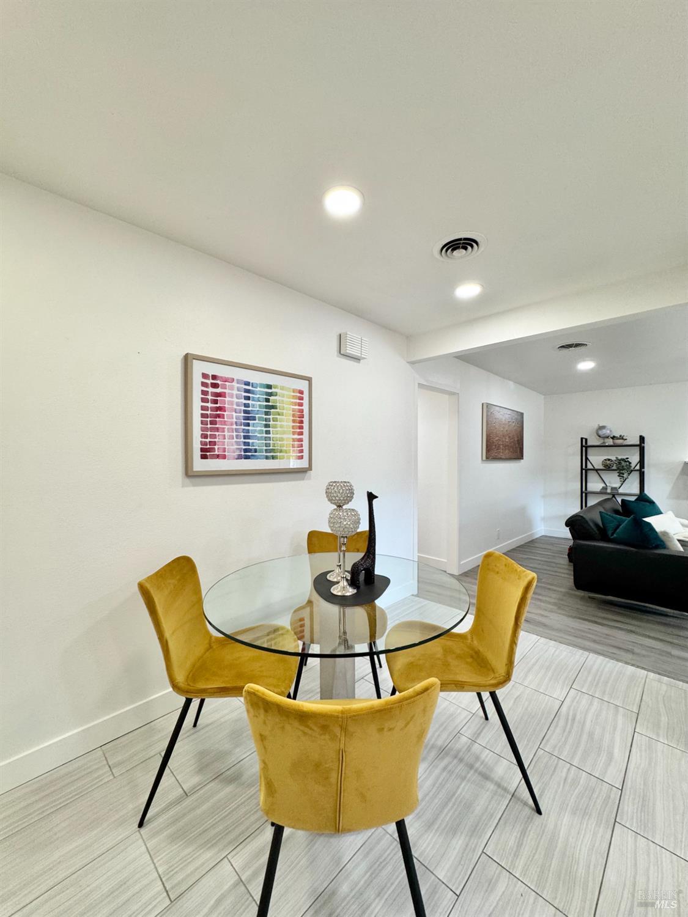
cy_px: 458
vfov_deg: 102.1
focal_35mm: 14
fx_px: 371
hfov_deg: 85.7
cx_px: 344
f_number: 2.2
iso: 160
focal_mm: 2.22
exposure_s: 1/120
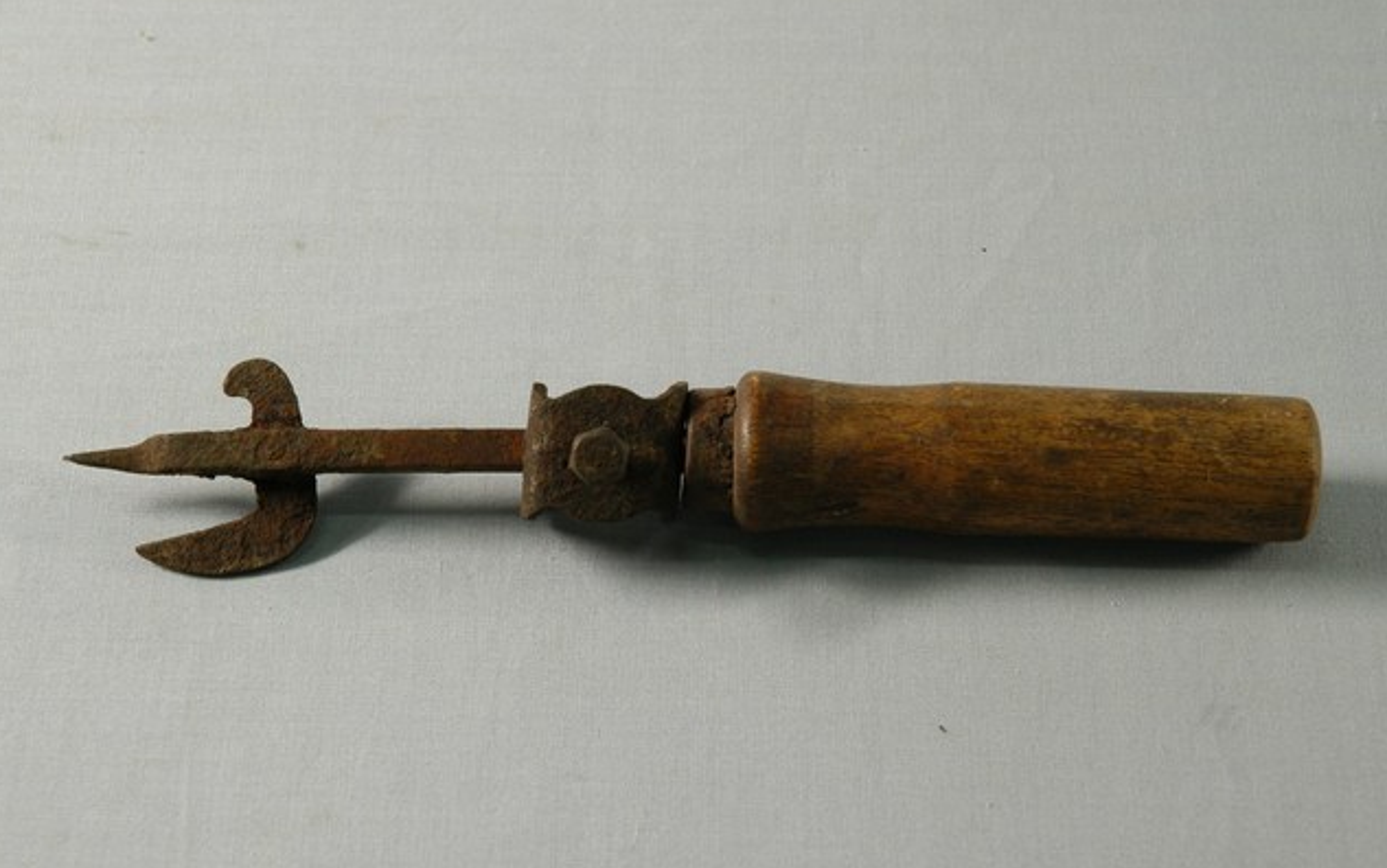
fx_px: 4084
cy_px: 459
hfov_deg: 19.3
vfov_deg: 12.1
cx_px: 688
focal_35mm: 108
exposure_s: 1/5
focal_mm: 70
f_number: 10
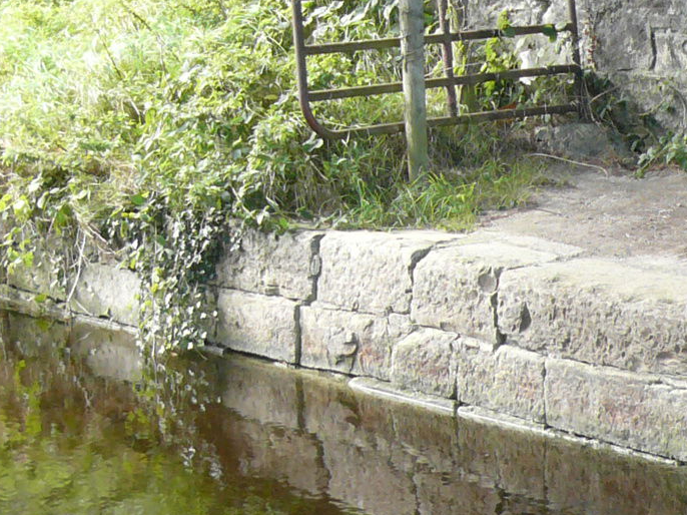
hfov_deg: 18.6
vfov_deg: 14.1
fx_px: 2083
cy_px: 311
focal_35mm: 105
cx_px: 500
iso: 100
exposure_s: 1/60
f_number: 2.9
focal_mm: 4.9
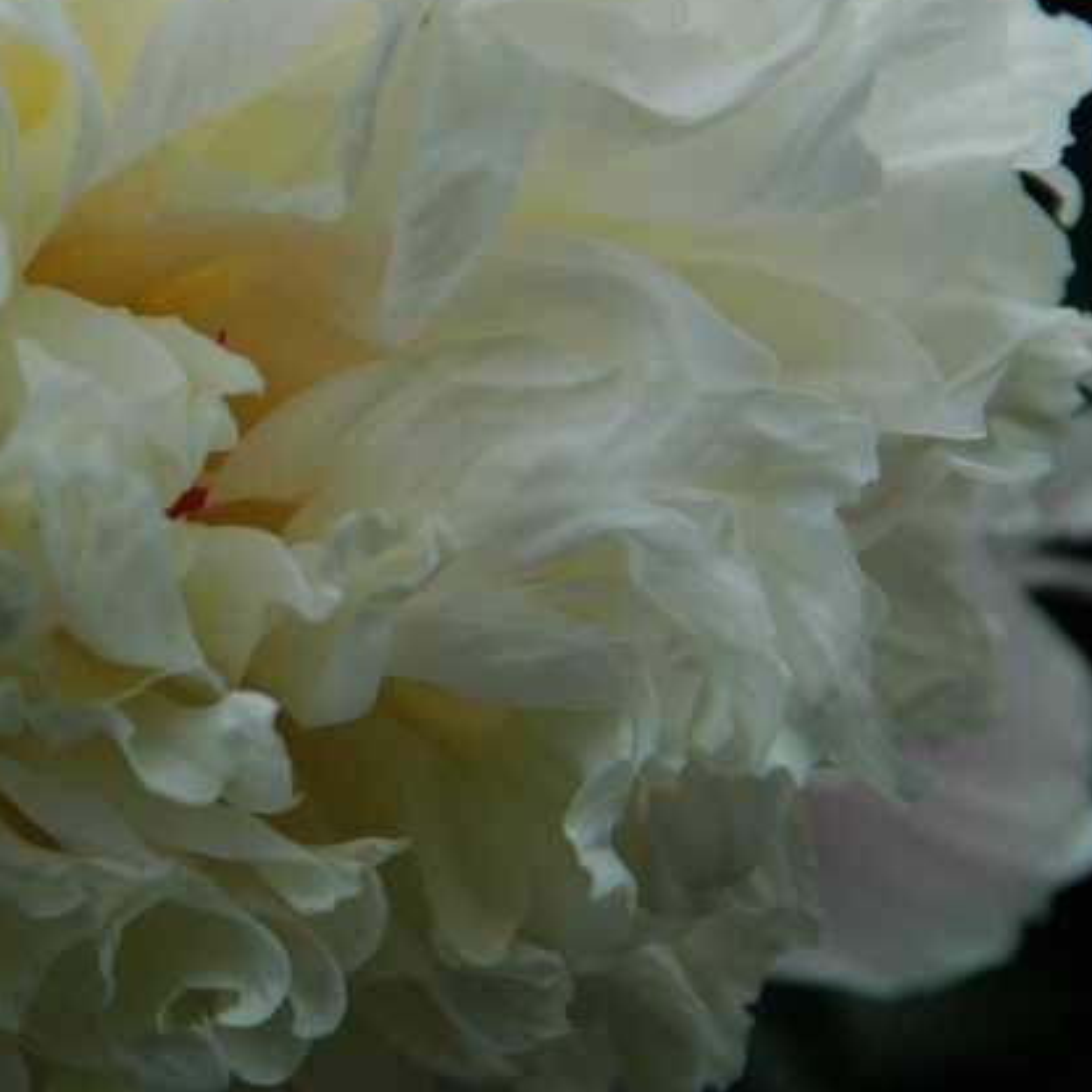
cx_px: 168
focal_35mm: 257
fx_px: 9172
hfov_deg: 6.8
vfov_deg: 6.8
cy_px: 466
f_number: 8
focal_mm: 116
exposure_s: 1/400
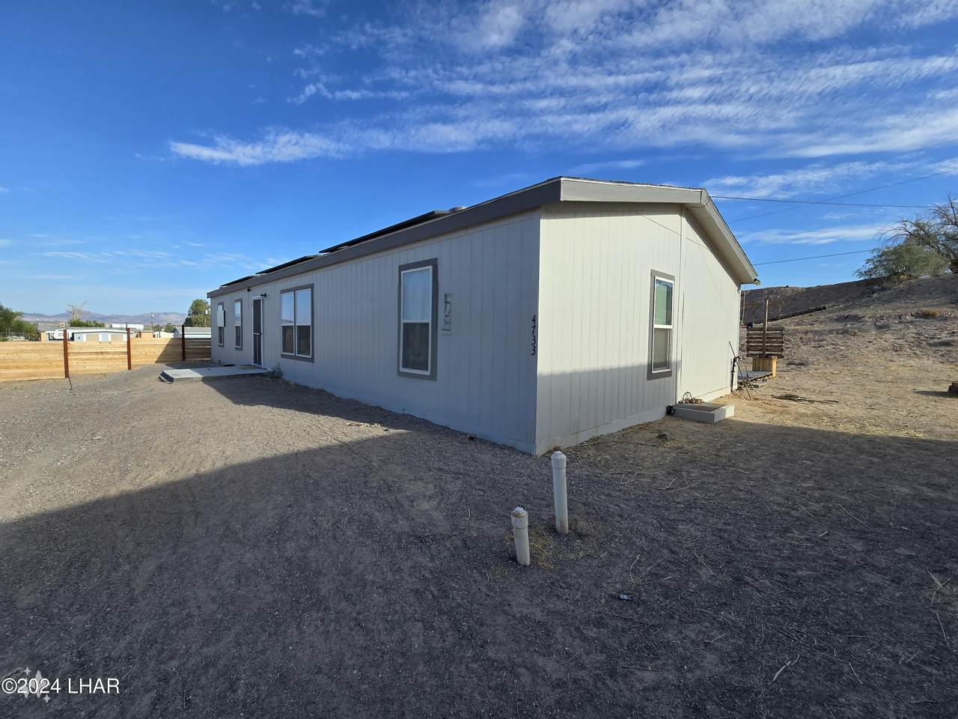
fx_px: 360
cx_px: 479
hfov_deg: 106.2
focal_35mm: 13
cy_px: 360
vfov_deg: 89.9
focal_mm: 2.2
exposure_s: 1/2000
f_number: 2.2
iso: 50
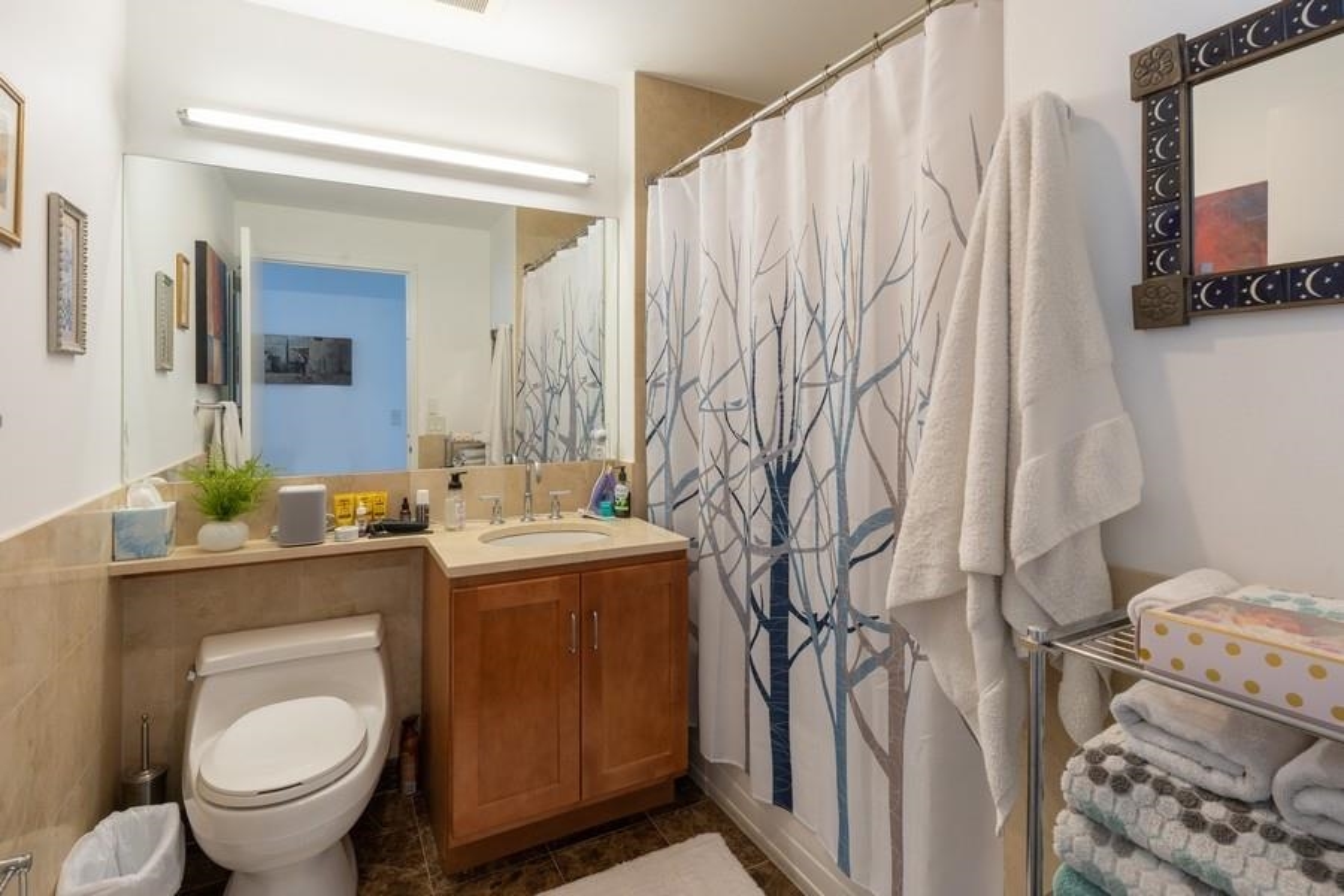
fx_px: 635
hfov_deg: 93.3
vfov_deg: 70.4
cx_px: 672
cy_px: 448
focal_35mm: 17
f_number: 11
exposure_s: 1
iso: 100
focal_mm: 17
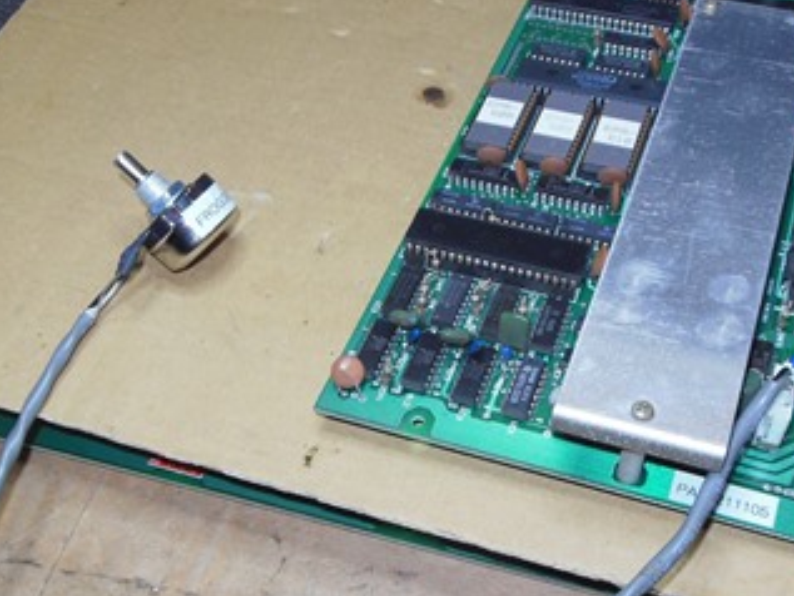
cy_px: 361
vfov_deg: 35.0
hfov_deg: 45.3
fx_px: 941
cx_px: 506
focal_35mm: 41
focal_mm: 5.2
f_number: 3.3
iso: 125
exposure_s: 1/30
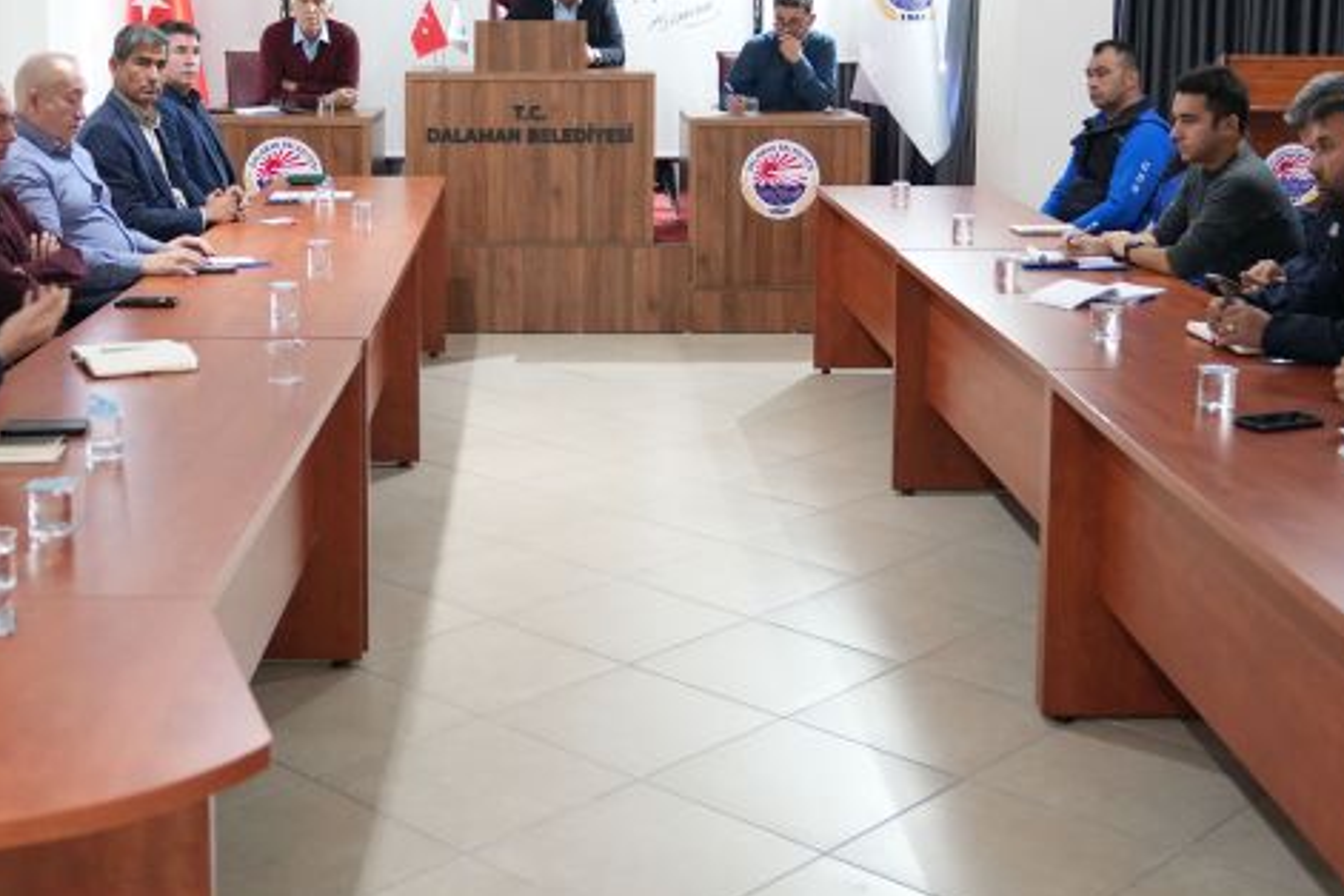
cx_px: 565
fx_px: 1904
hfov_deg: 38.8
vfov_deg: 26.0
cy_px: 187
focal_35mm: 51
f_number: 2.8
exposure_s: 1/100
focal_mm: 30
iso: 4000
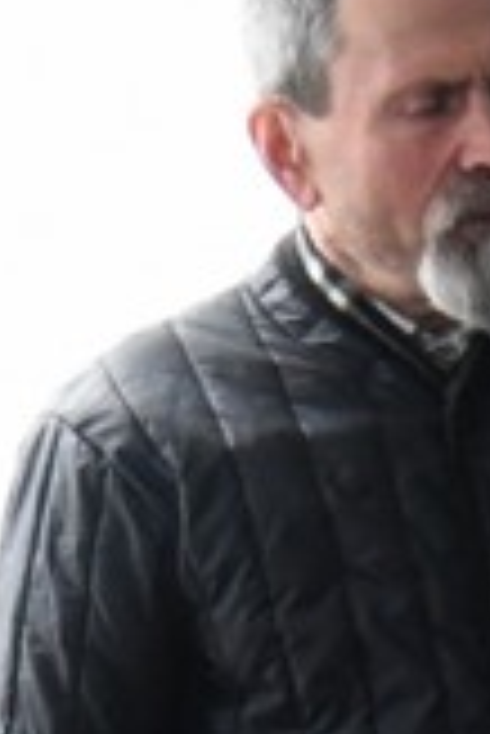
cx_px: -809
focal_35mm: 221
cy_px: 1126
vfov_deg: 9.1
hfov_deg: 5.9
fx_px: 4502
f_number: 5.6
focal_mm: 20
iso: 1600
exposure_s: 1/250
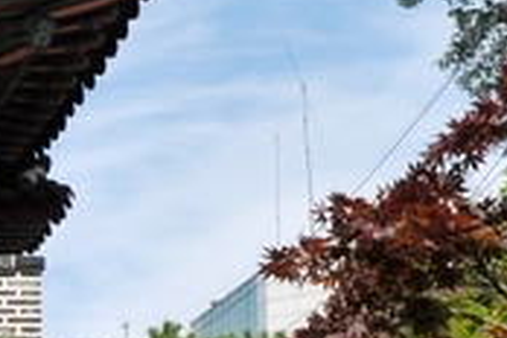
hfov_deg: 9.3
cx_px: -676
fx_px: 2816
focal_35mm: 200
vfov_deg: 6.8
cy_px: 539
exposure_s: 1/125
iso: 200
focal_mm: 29
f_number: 20
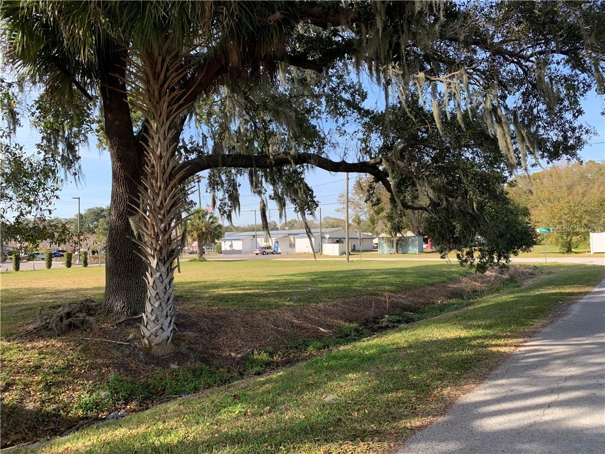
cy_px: 227
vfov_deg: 53.1
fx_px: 454
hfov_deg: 67.3
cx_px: 302
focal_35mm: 26
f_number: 1.8
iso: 25
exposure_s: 1/664
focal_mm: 4.25
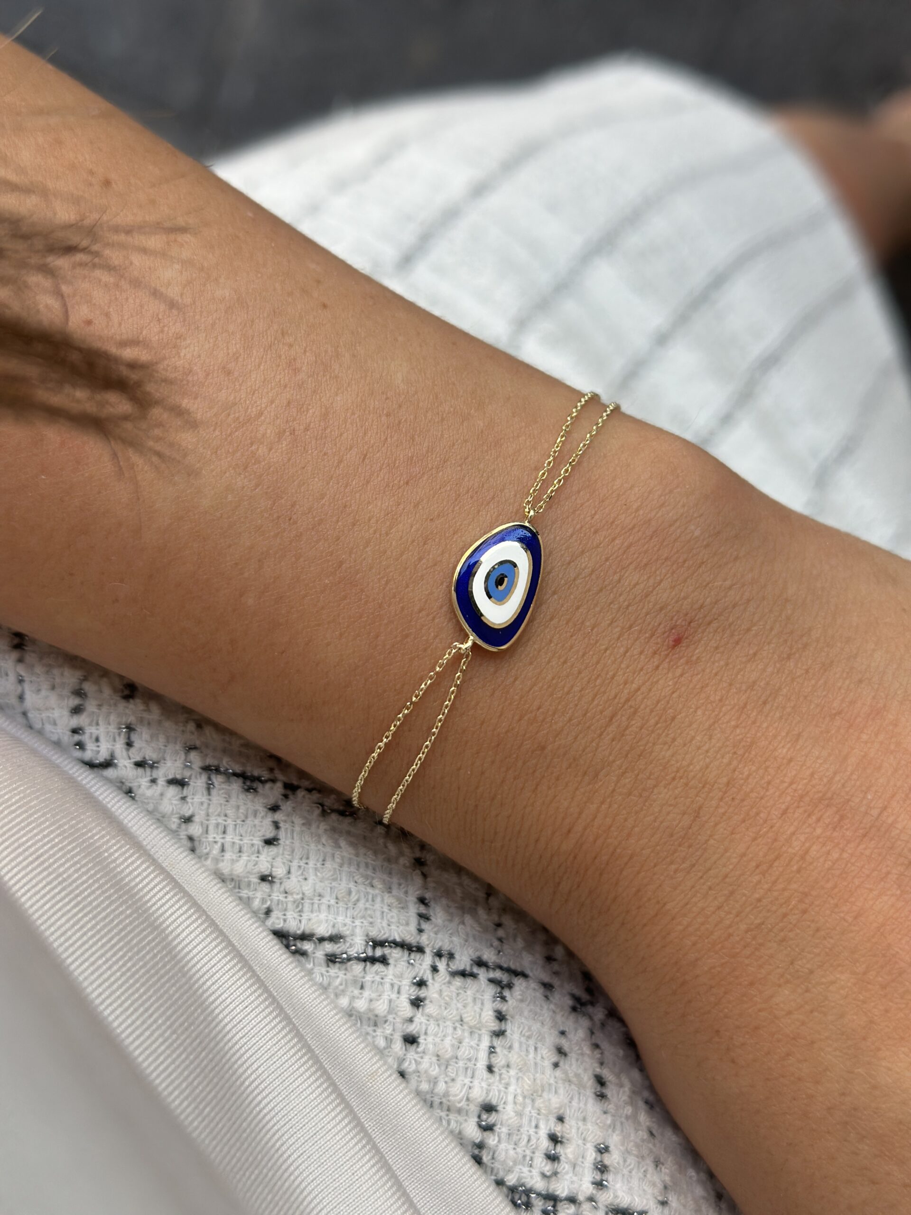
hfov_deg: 30.3
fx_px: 1684
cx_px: 456
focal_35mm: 48
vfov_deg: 39.7
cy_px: 608
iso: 80
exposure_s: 1/651
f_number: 1.78
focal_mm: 6.86
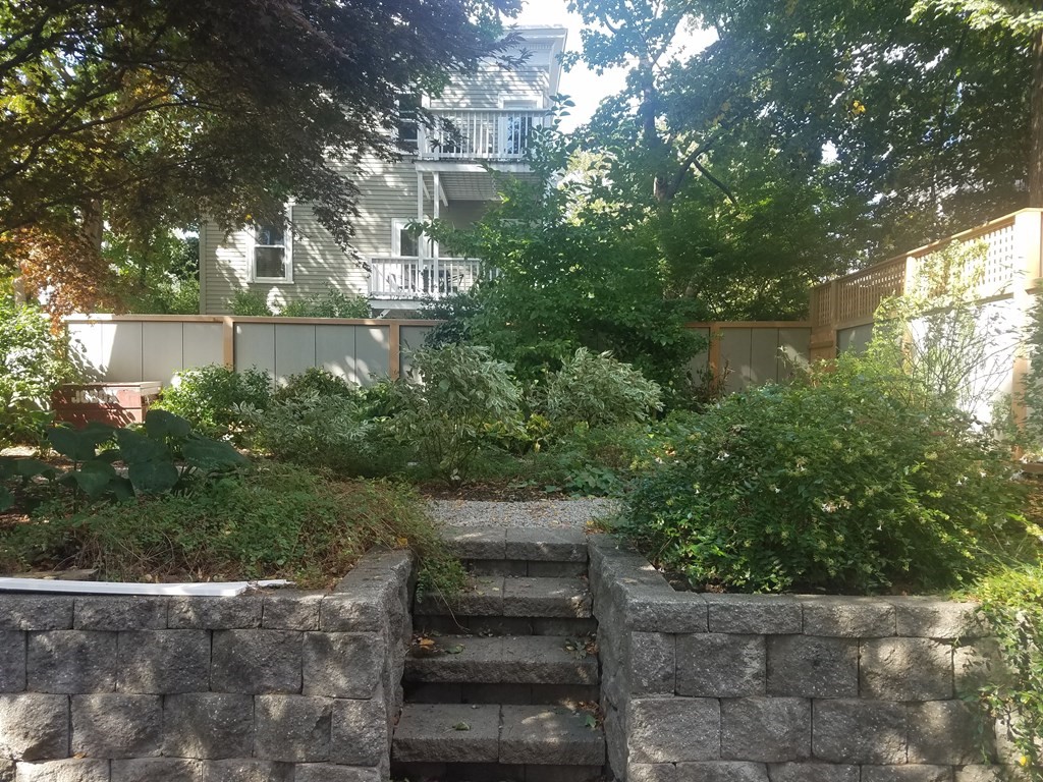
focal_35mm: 26
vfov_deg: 53.1
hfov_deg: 67.3
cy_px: 391
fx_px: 783
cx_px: 522
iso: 50
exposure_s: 1/237
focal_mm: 4.2
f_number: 1.7
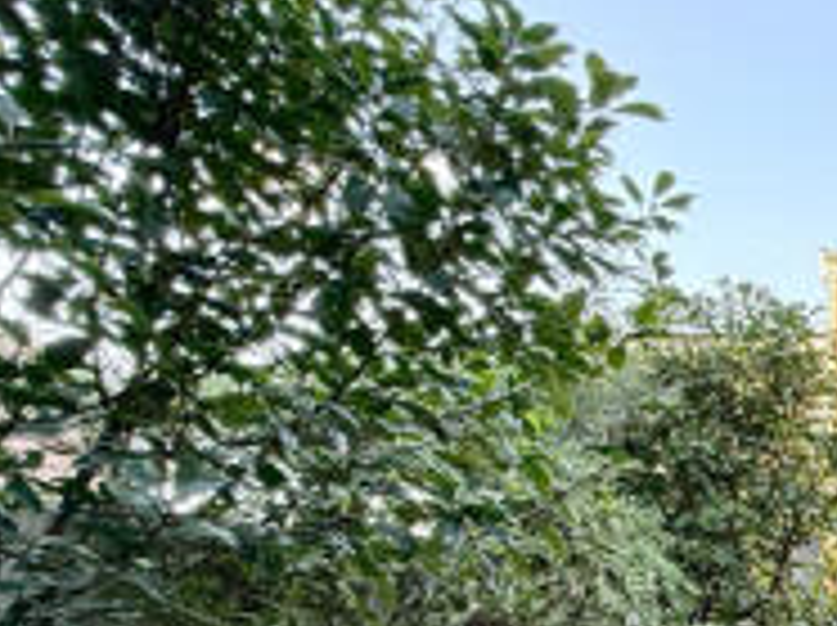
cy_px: 574
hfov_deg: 32.4
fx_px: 1063
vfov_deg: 31.2
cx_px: 1087
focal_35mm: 44
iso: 250
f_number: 2.2
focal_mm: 2.22
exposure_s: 1/99
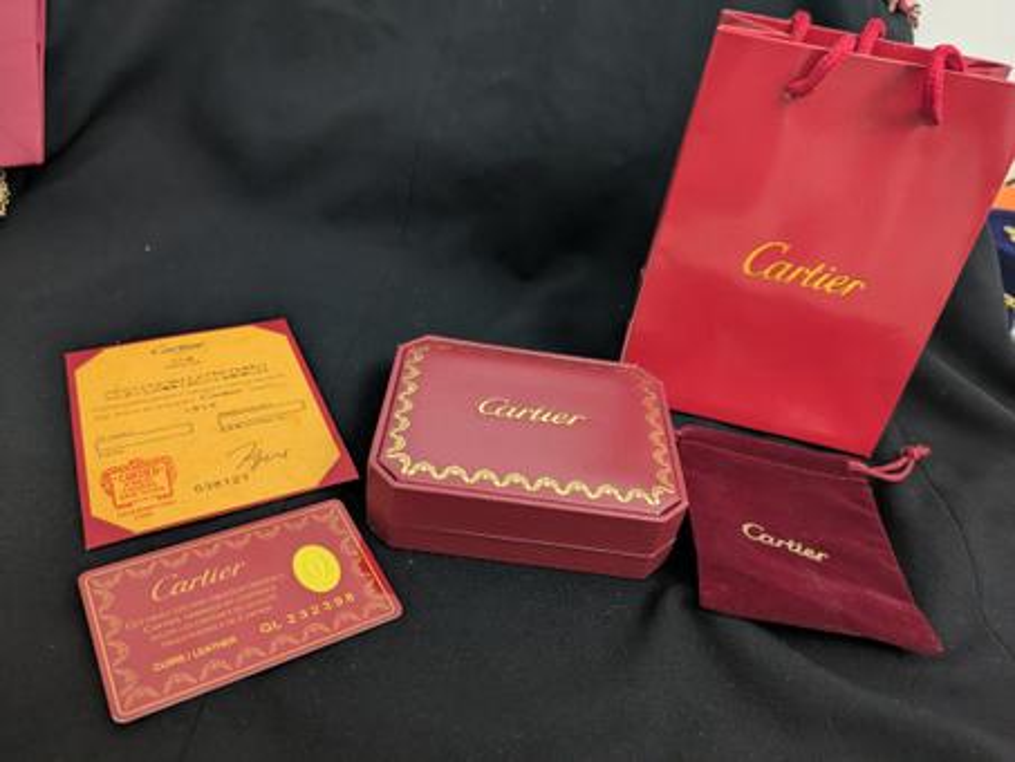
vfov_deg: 54.9
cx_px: 508
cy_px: 381
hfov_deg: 69.4
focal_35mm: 25
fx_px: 733
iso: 522
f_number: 1.89
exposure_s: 1/25
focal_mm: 5.43
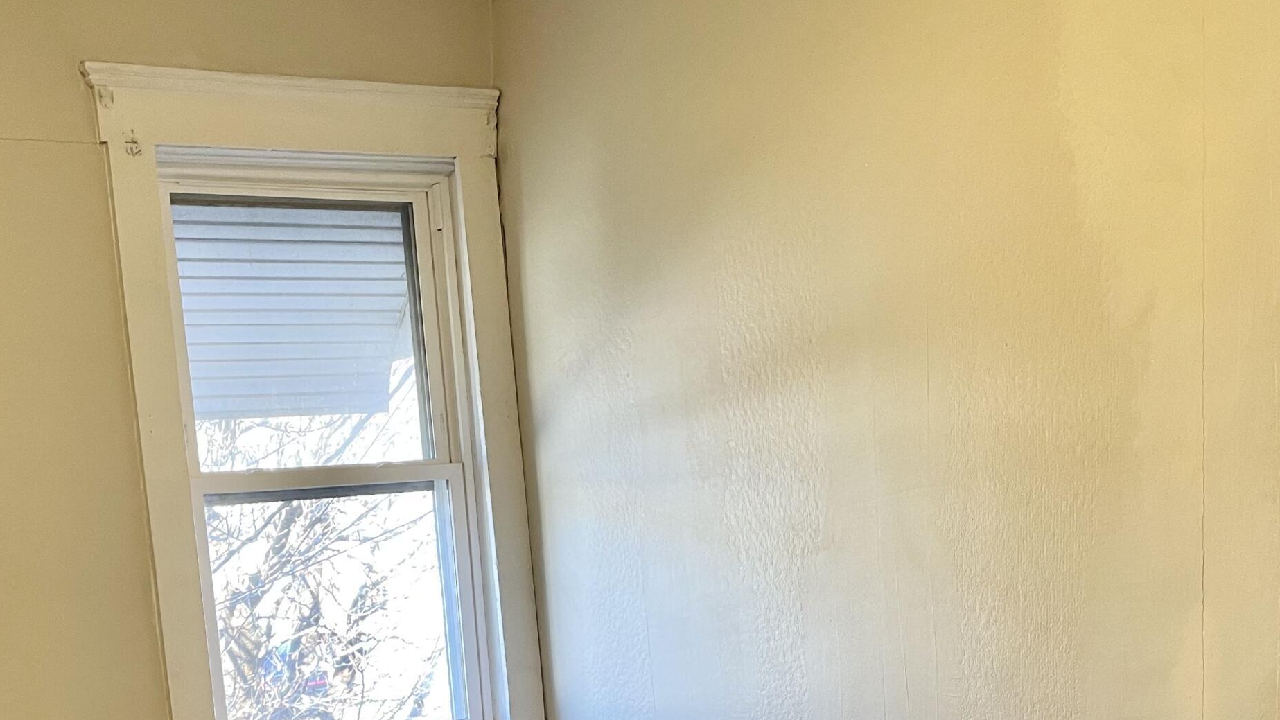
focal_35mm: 46
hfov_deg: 44.6
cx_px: 617
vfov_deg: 24.9
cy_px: 704
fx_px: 1561
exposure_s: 1/60
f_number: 1.6
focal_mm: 4.2
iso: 80
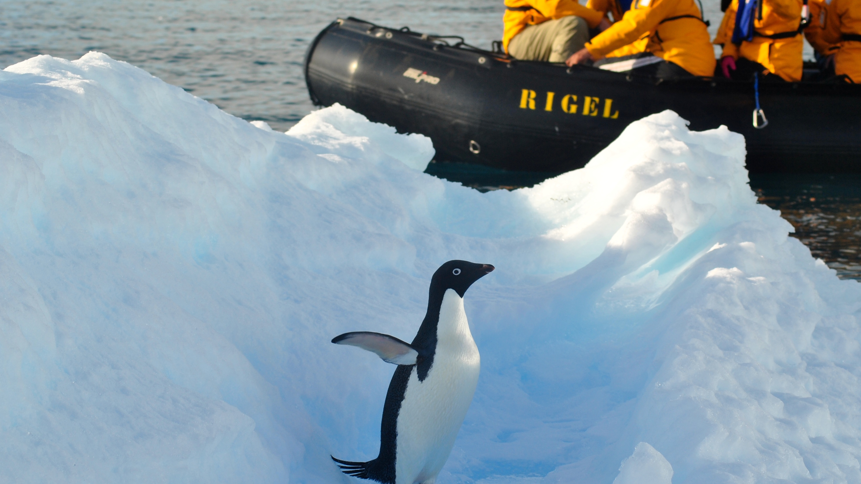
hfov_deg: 16.5
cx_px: 487
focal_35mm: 130
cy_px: 248
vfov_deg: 9.3
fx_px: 2968
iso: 110
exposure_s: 1/250
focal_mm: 70
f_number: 10
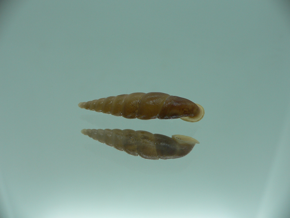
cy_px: 109
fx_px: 293
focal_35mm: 35
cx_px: 145
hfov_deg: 52.6
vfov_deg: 40.7
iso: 80
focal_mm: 4.6
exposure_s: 1/80
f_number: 2.8
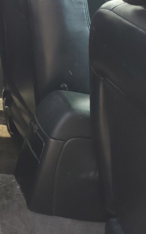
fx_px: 472
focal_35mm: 74
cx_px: -102
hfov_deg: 15.5
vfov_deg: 27.4
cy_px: 54
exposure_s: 1/179
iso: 50
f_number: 1.5
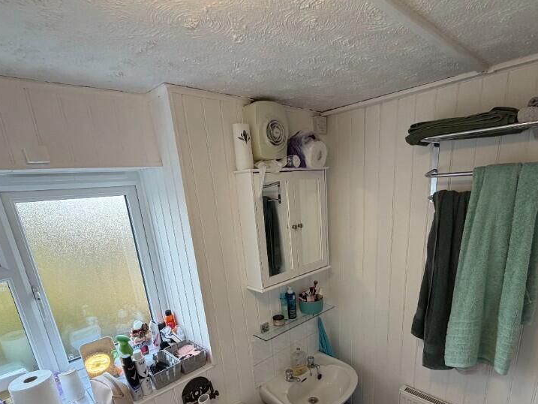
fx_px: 311
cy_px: 286
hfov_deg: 81.6
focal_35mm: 20
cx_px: 290
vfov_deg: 63.4
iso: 160
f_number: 2.2
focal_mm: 2.22
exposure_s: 1/100
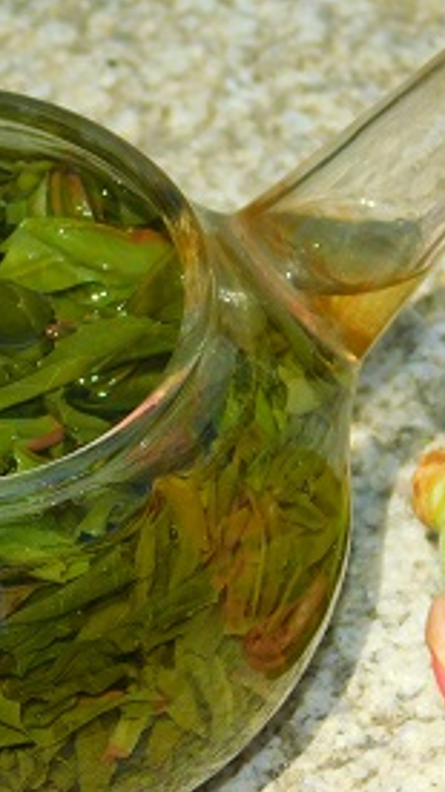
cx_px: 126
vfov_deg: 6.2
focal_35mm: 351
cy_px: 471
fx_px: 7372
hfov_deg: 3.5
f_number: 5.1
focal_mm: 26.3
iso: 125
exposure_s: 1/640
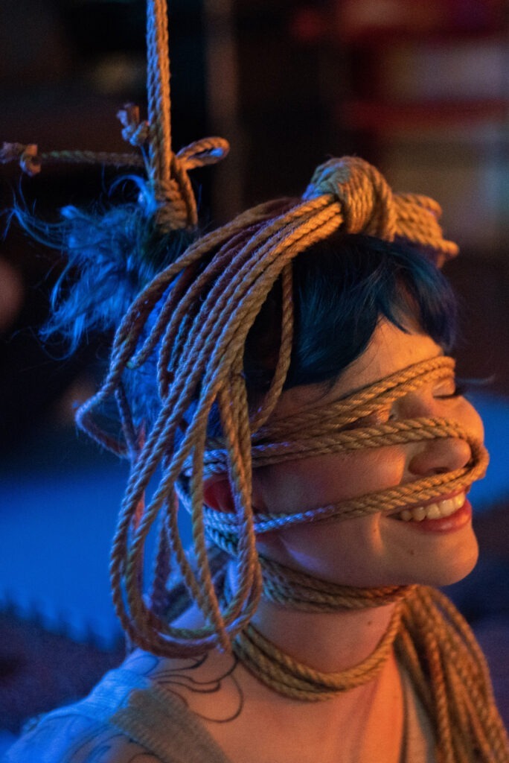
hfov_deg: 16.1
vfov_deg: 23.9
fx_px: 1800
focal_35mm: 85
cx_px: 254
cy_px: 382
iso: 3200
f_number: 1.4
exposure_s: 1/30
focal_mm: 85
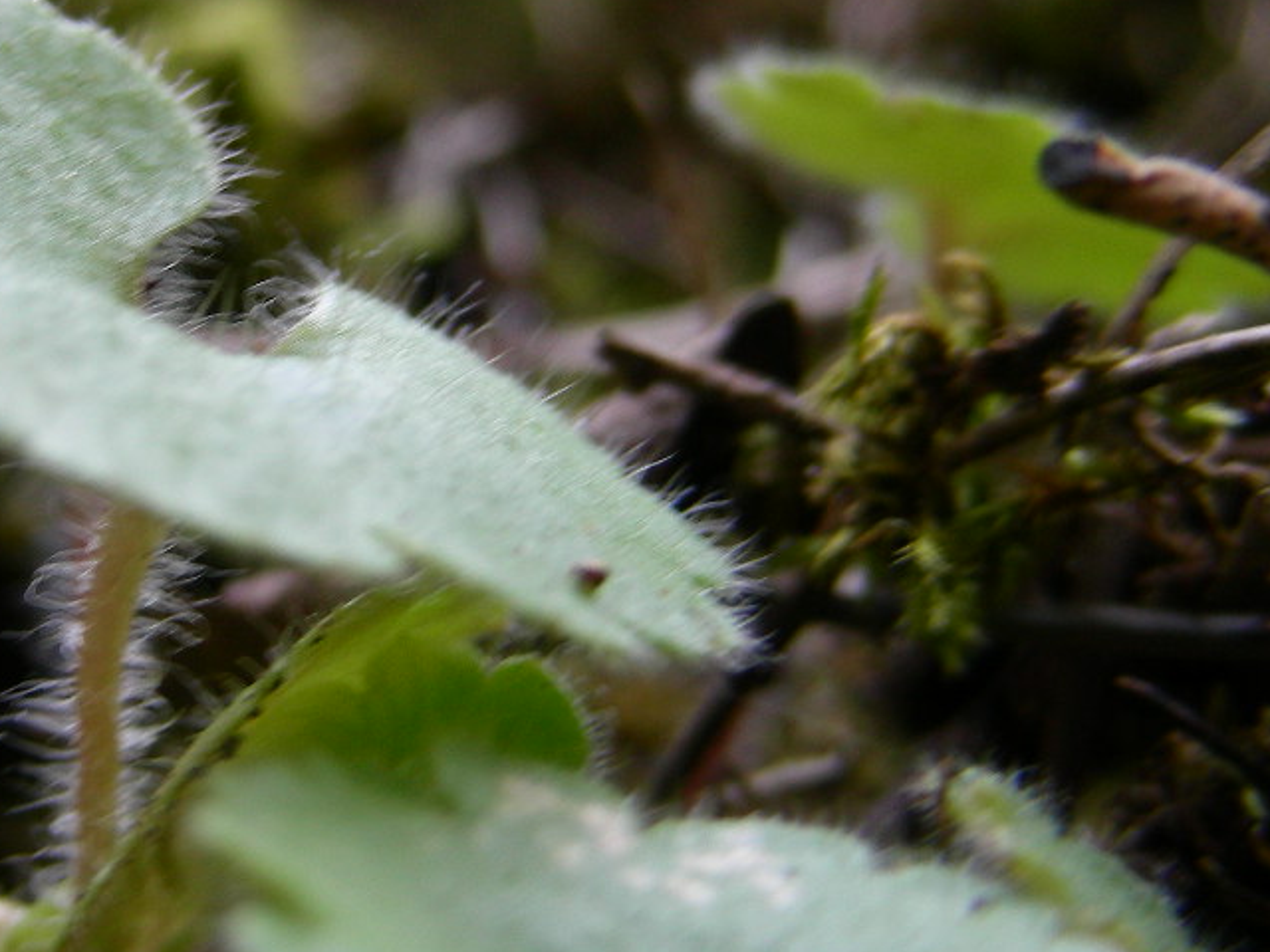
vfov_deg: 13.2
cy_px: 323
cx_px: 288
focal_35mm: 112
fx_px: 4109
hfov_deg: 17.4
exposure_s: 1/26.5
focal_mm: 11.7
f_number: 3.5
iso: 50
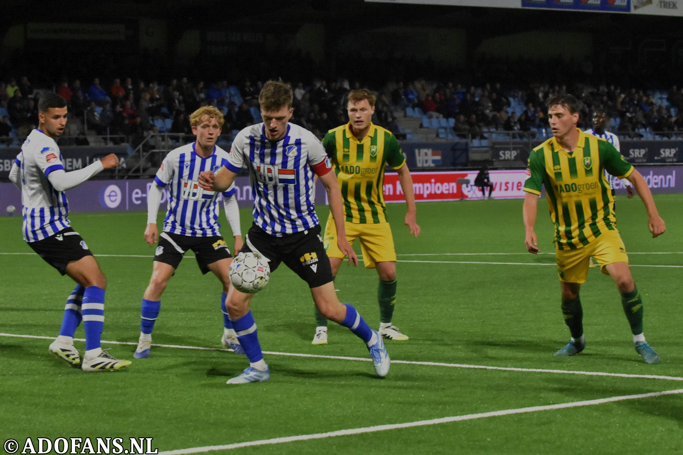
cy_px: 228
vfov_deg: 13.0
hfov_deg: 19.5
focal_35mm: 105
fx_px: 1992
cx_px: 342
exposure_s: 1/1000
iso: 10000
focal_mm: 70
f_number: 4
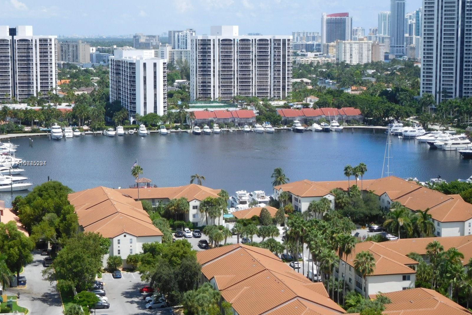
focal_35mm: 73
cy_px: 164
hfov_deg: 27.7
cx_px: 236
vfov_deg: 18.7
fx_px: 957
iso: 125
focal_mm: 12.5
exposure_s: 1/800
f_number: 4.5
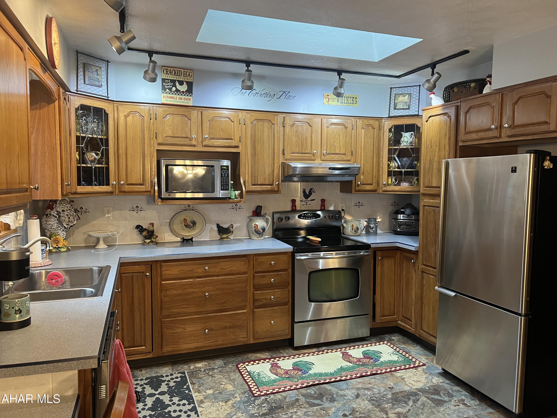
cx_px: 278
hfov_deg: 67.3
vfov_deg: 53.1
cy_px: 209
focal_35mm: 26
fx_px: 418
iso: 250
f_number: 1.5
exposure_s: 1/60
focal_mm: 5.7
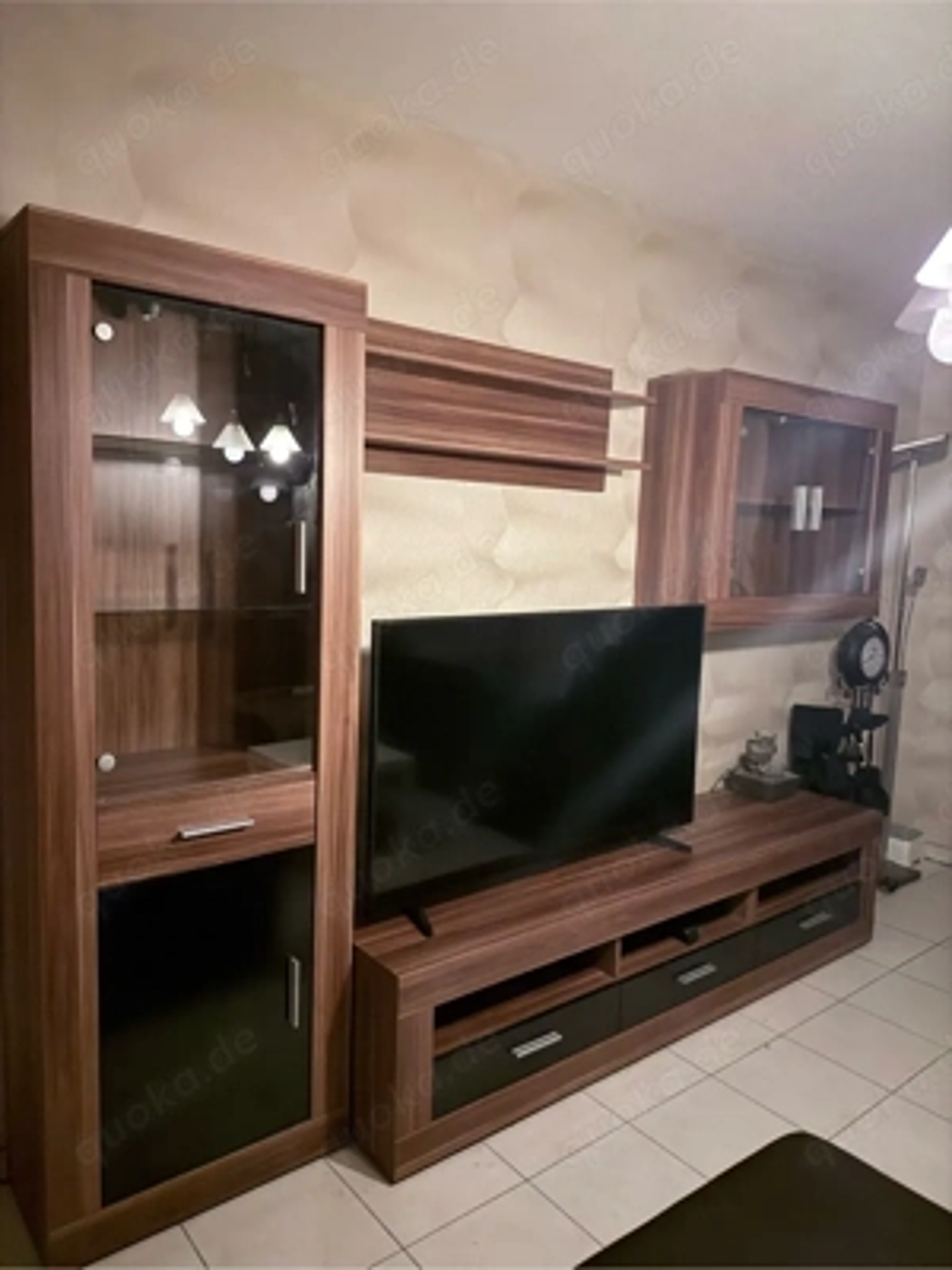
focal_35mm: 24
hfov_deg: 56.8
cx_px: 476
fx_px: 880
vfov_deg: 71.6
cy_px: 635
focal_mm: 6.76
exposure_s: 1/9
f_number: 1.78
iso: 2000
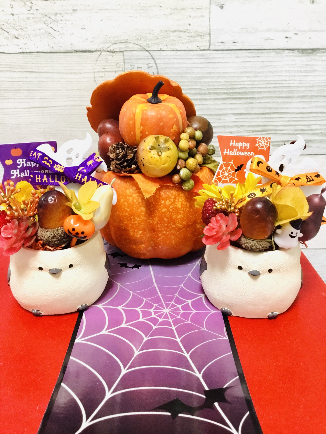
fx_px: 389
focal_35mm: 31
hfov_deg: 45.4
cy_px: 217
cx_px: 163
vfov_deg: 58.3
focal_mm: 3.3
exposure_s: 1/30
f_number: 2.4
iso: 100
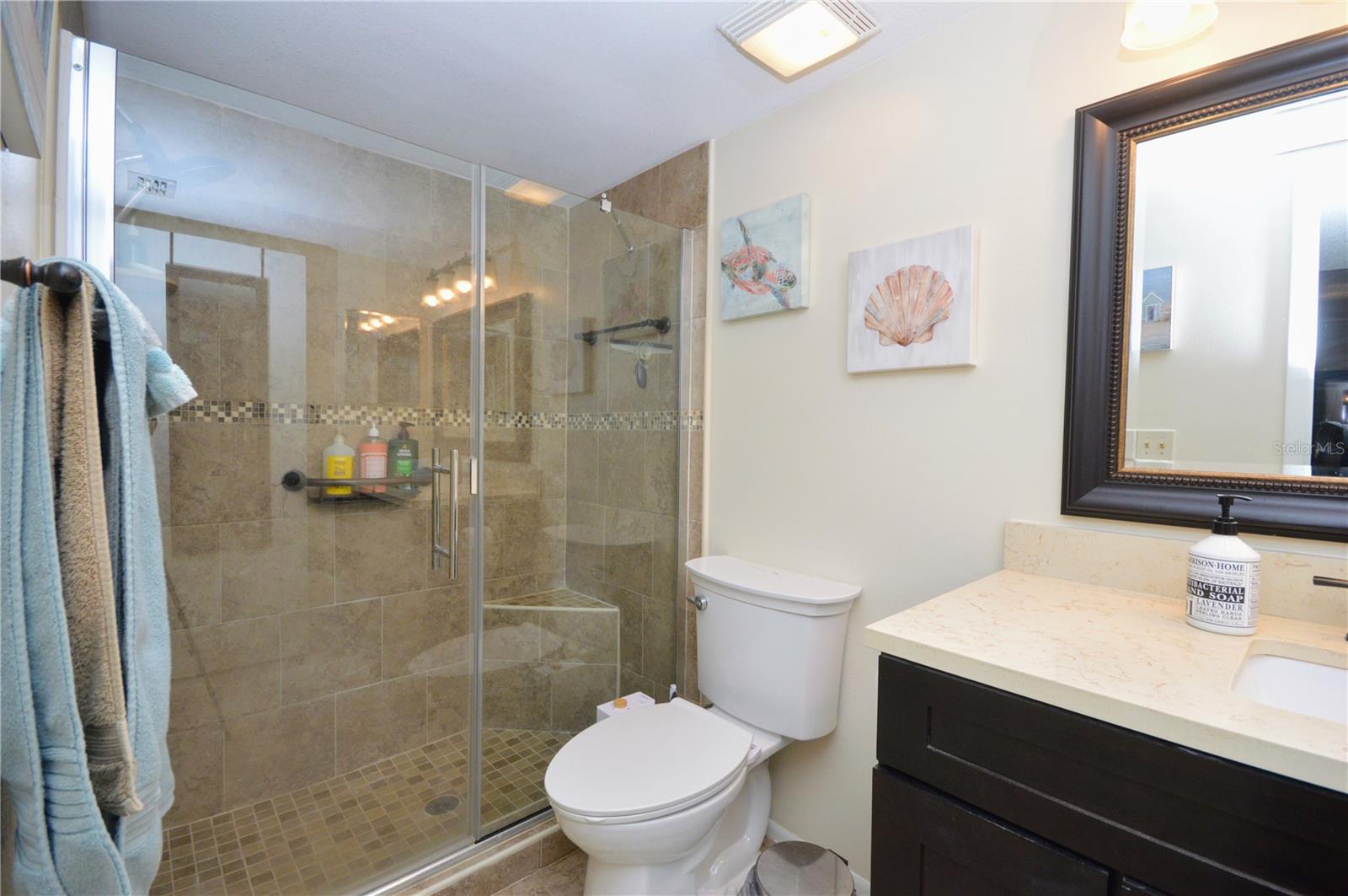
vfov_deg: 77.2
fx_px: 561
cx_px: 674
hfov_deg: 100.5
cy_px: 448
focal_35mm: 15
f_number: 7.1
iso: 800
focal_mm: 10
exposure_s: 1/160
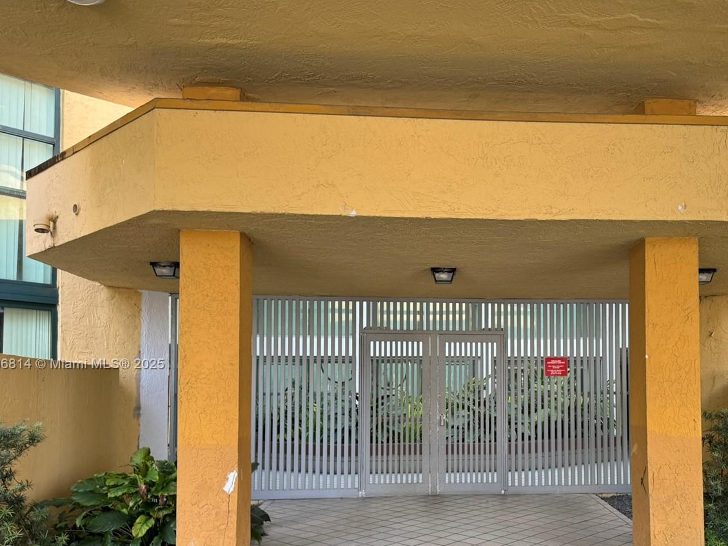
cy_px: 365
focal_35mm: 34
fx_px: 715
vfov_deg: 41.3
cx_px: 474
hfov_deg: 53.1
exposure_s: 1/163
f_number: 1.78
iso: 64
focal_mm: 6.76
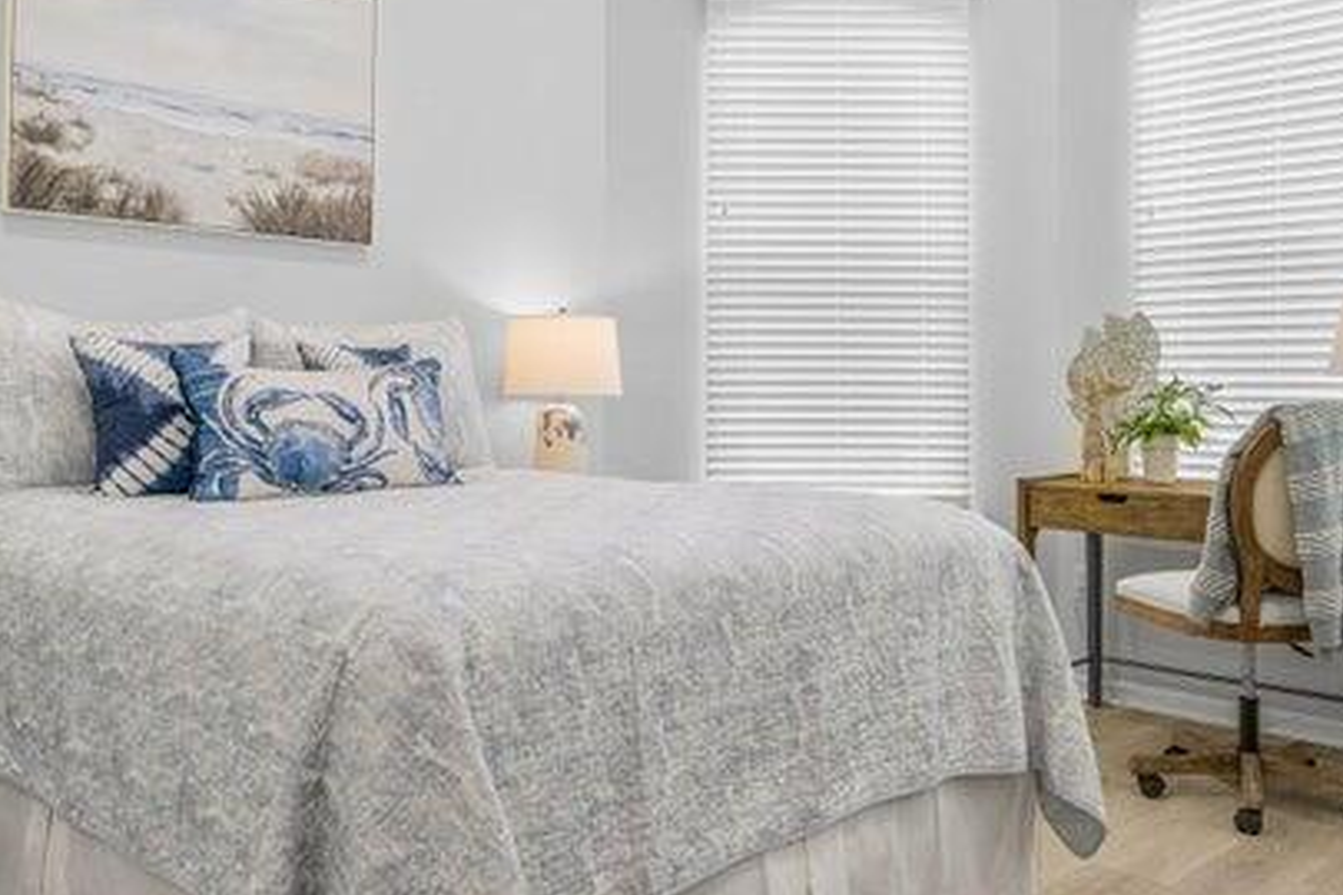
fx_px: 1227
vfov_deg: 40.0
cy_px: 375
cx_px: 703
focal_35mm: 33
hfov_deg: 57.4
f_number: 8
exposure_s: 1/20
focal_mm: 18.5
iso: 400
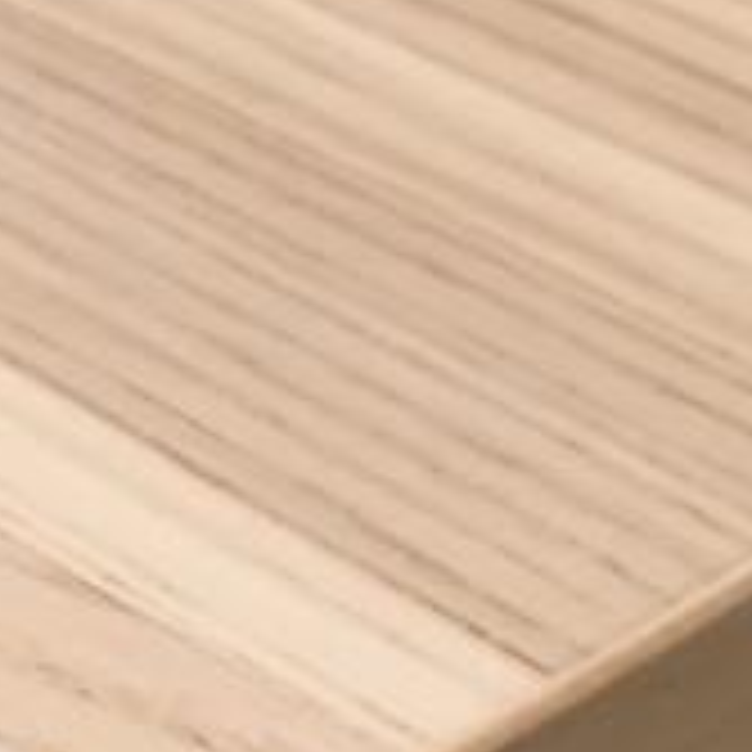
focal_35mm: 157
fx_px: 3859
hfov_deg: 10.4
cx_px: -684
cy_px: 941
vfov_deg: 10.9
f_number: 2.2
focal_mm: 4.15
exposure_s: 1/33
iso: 64
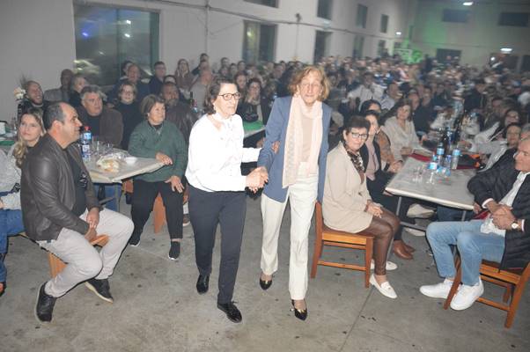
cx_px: 265
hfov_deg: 37.9
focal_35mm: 52
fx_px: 772
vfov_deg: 25.7
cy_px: 176
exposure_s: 1/60
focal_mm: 35
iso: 3200
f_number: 4.5
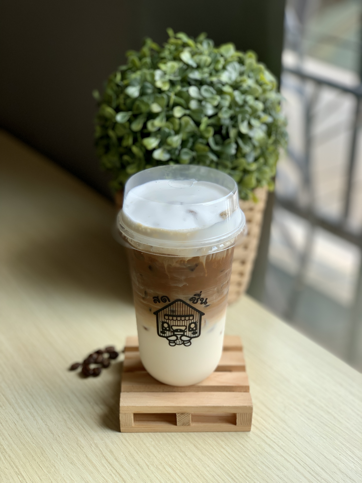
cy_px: 242
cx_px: 181
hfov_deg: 28.0
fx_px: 725
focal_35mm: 52
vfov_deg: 36.8
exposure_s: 1/122
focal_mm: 6
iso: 20
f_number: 2.4
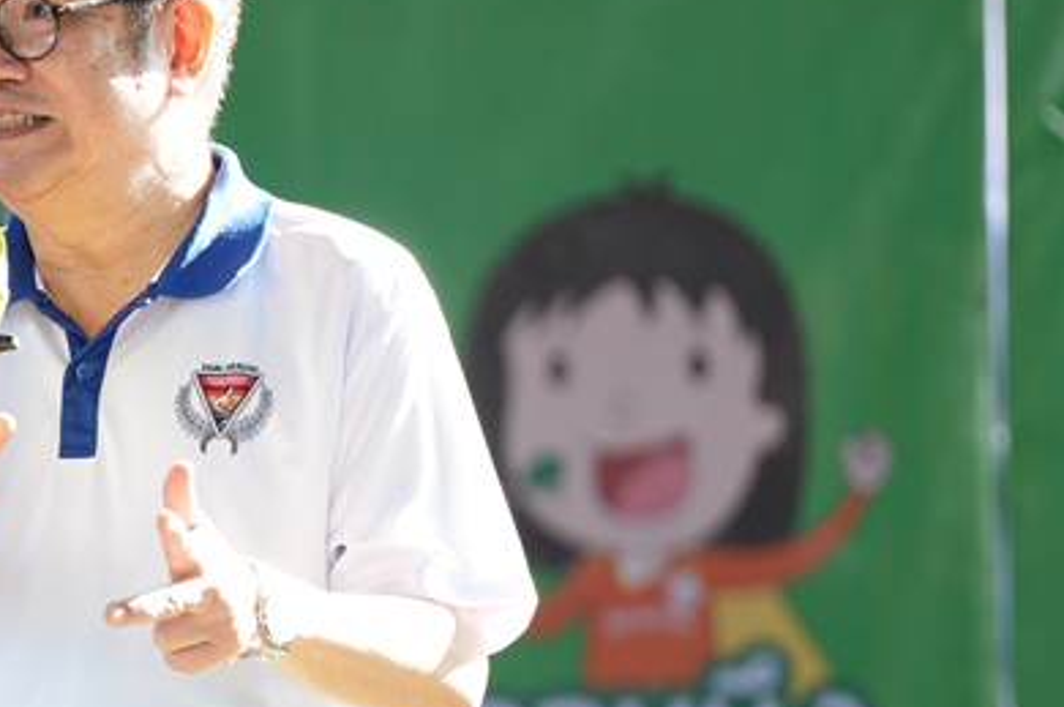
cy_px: 565
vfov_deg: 2.8
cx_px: 30
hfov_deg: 4.1
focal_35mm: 498
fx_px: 14700
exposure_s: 1/125
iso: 160
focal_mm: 194
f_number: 2.8
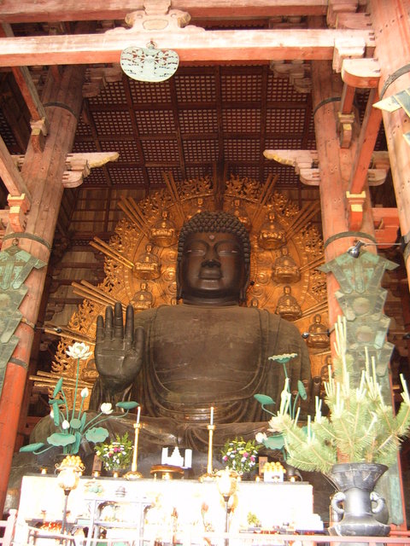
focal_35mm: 37
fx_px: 584
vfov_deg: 50.1
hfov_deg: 38.7
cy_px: 273
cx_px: 205
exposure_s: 1/4
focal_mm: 6.2
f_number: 2.9
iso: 141
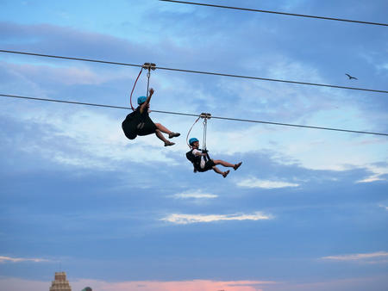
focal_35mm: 68
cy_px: 146
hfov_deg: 28.5
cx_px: 194
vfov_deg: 21.6
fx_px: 763
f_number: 4
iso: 200
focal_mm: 34
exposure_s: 1/320
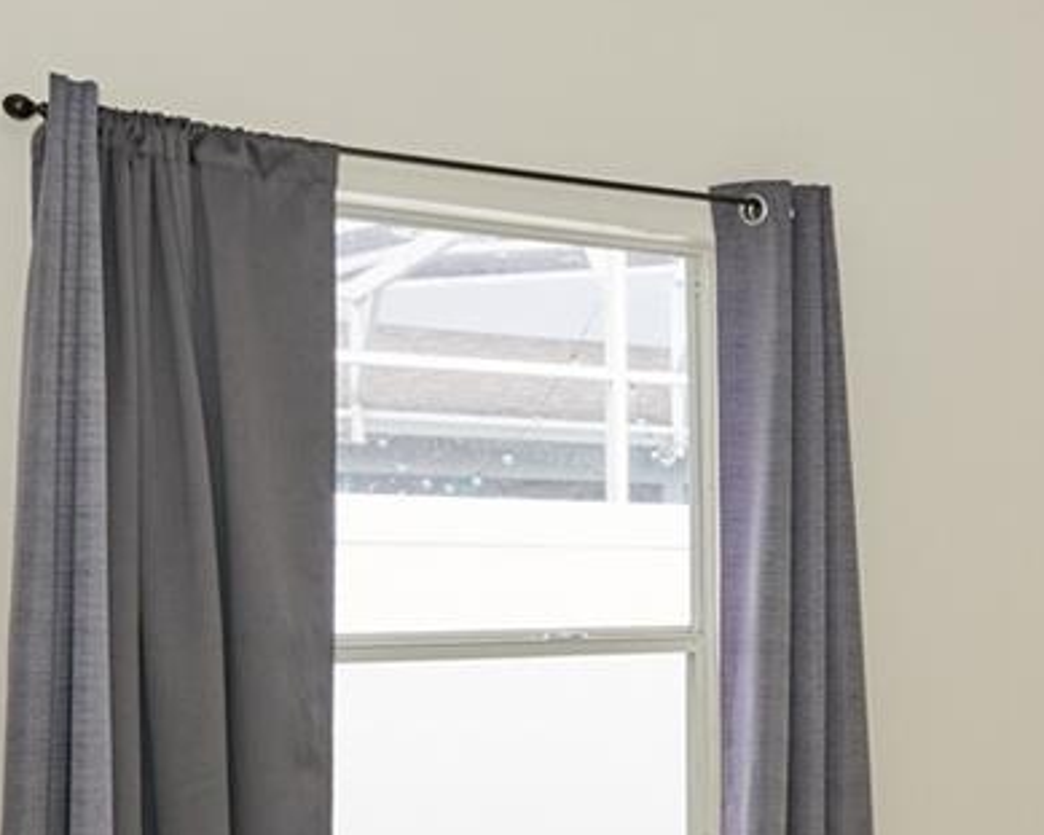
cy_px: 561
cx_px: 1532
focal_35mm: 54
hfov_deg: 26.3
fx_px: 1668
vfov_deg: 27.9
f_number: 4
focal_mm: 14
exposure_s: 1/200
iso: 500
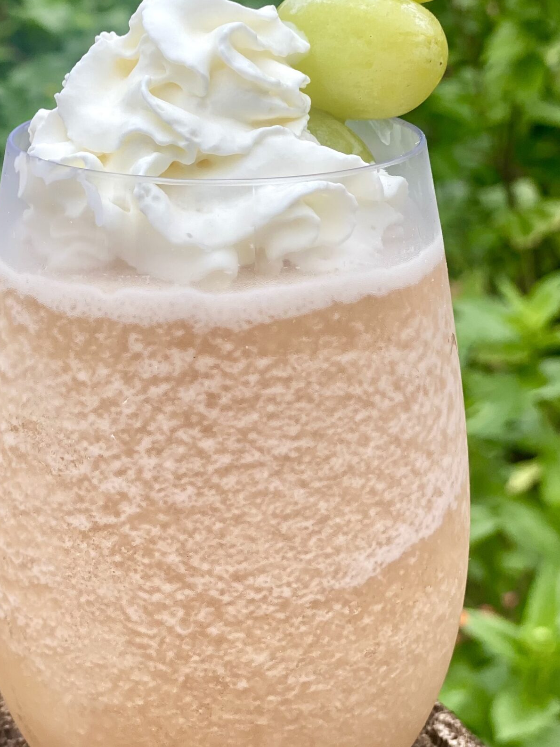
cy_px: 340
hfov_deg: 17.4
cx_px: 124
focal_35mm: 84
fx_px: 1812
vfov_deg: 23.3
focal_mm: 6
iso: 20
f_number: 2
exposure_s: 1/387
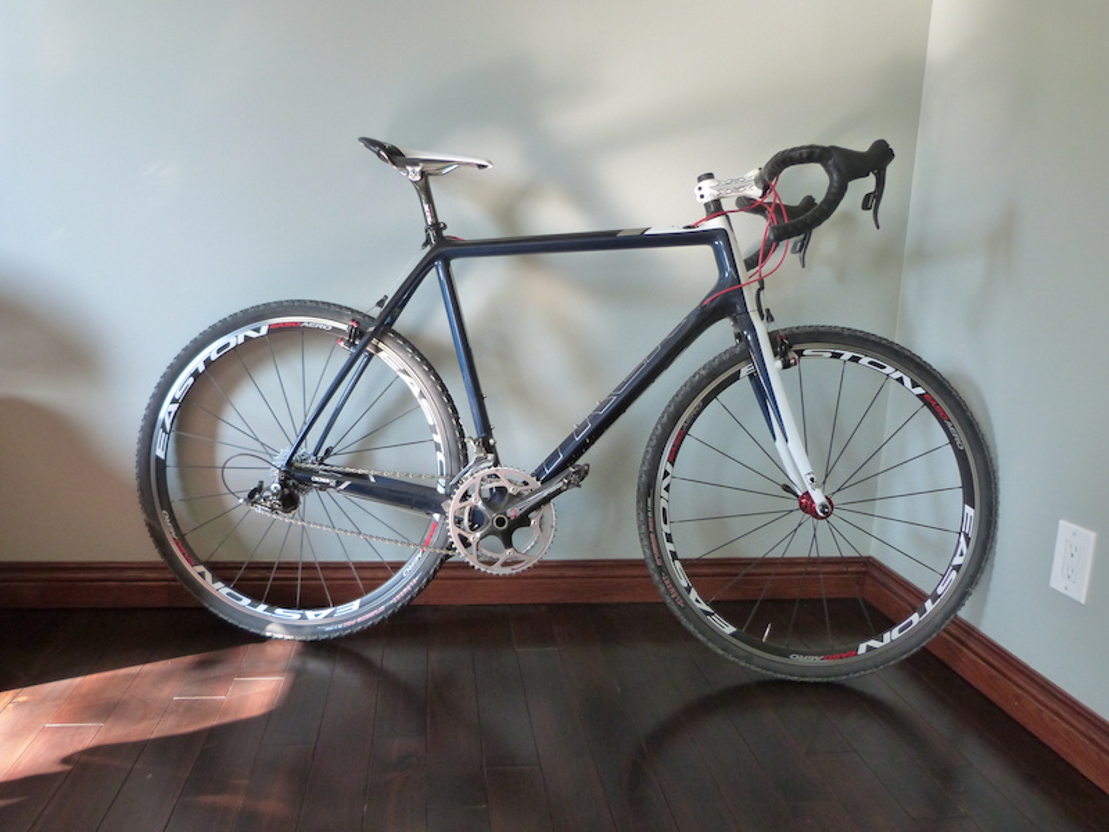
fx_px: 801
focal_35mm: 25
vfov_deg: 54.9
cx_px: 554
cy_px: 416
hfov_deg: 69.4
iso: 400
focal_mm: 4.5
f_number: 2.8
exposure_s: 1/30
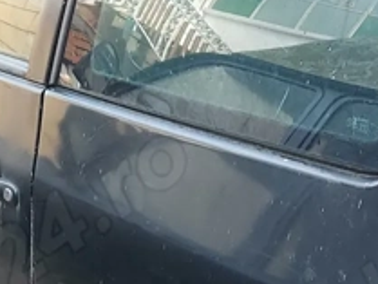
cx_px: 203
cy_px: 311
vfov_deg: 12.7
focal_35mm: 115
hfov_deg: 17.1
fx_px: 1256
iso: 50
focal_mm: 5.23
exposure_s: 1/50
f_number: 1.8
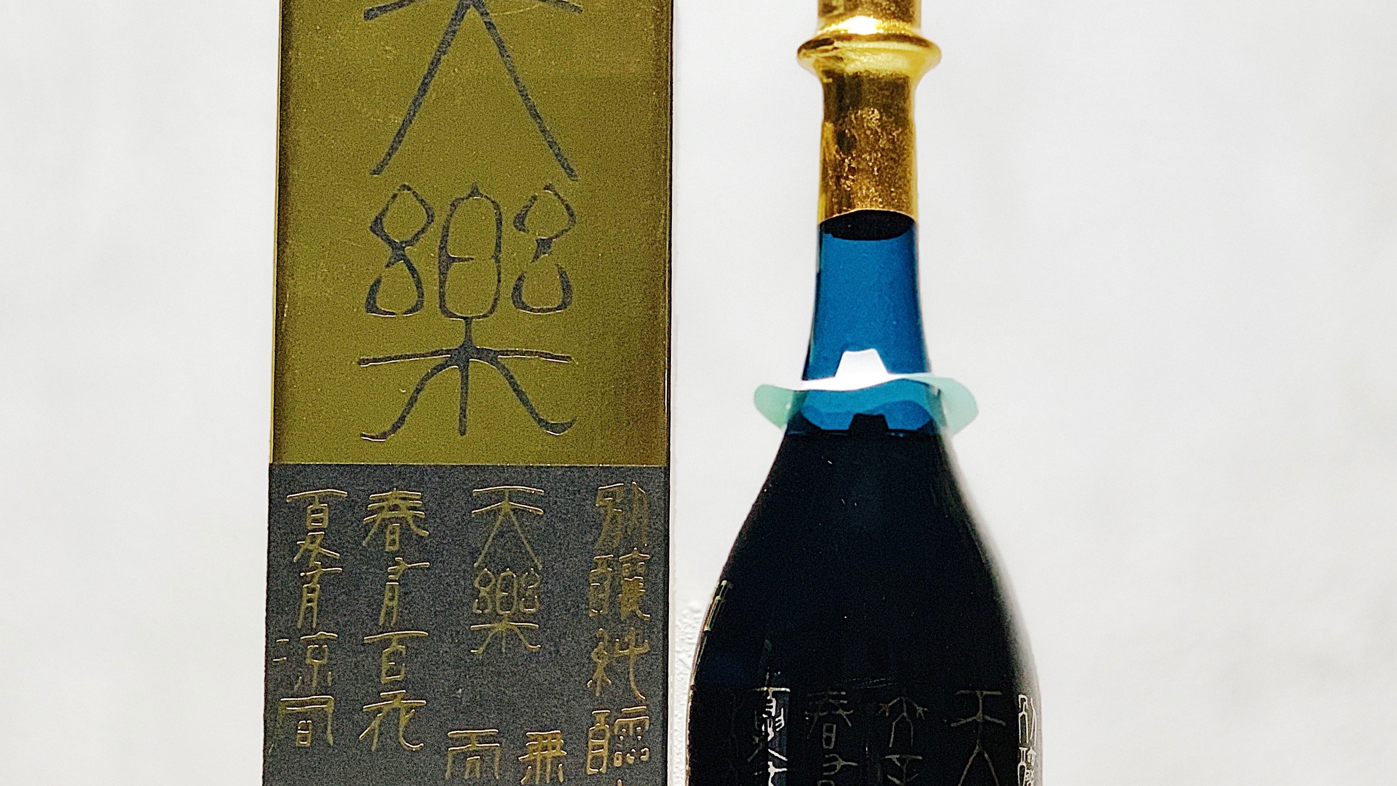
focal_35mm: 77
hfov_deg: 27.5
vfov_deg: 15.7
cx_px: 685
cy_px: 428
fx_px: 2852
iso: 160
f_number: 2.4
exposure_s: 1/50
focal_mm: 6
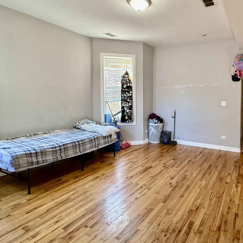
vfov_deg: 69.4
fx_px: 175
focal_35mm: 22
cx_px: 170
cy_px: 106
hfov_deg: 66.9
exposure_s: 1/120
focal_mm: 2.22
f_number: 2.2
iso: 400
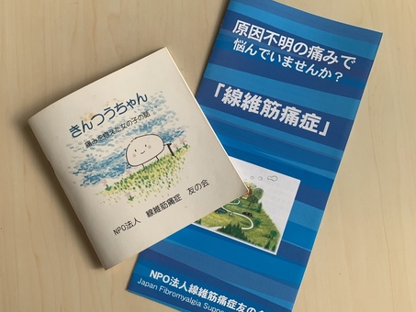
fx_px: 373
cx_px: 173
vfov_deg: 45.4
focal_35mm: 31
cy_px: 164
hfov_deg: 58.0
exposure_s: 1/911
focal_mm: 4.25
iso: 25
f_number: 1.8
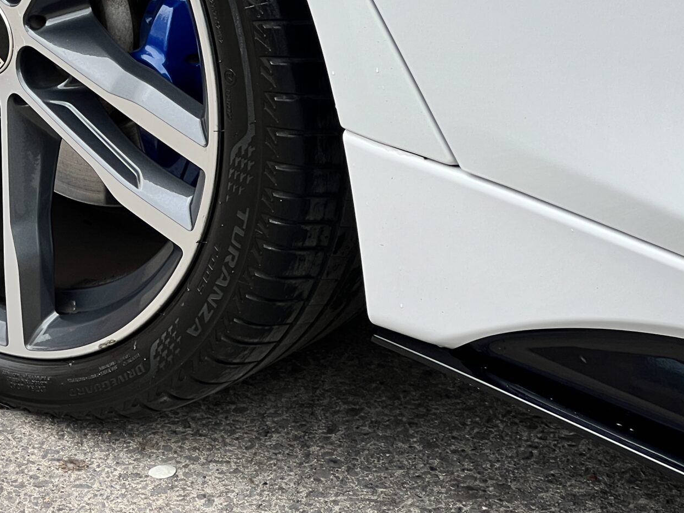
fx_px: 3122
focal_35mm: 158
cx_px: 5
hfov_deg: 12.4
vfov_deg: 9.3
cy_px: 26
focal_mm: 9
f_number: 2.8
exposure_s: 1/145
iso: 32
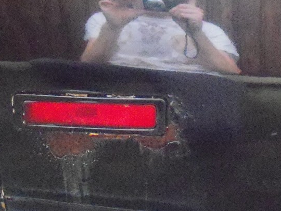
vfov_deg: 20.4
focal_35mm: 72
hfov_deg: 27.0
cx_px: 145
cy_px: 86
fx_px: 584
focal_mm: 6.3
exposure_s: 1/30
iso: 1600
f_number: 3.5
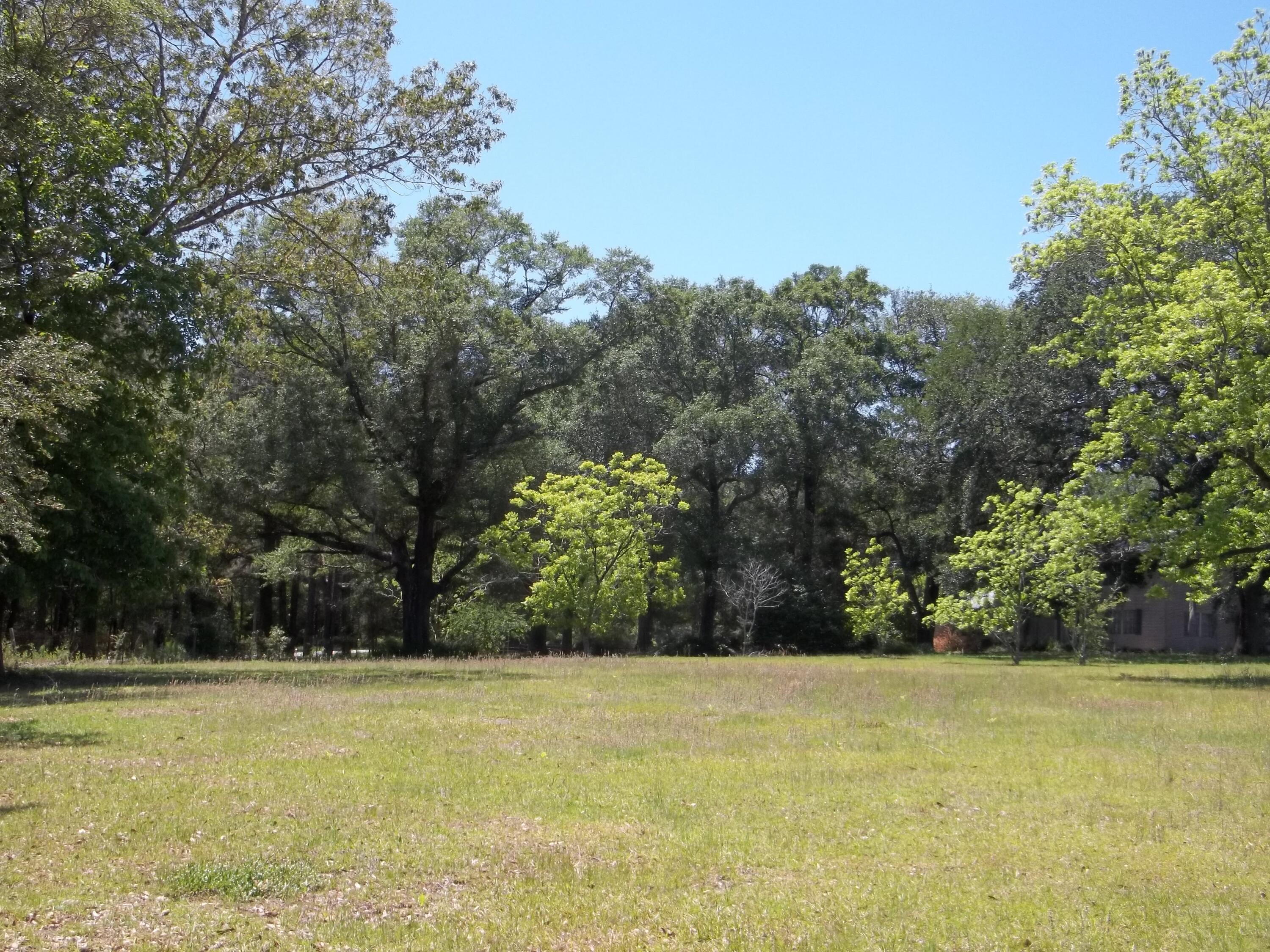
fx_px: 1688
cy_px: 476
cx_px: 635
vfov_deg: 31.5
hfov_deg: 41.2
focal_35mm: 46
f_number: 3.7
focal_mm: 8.3
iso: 64
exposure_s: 1/400
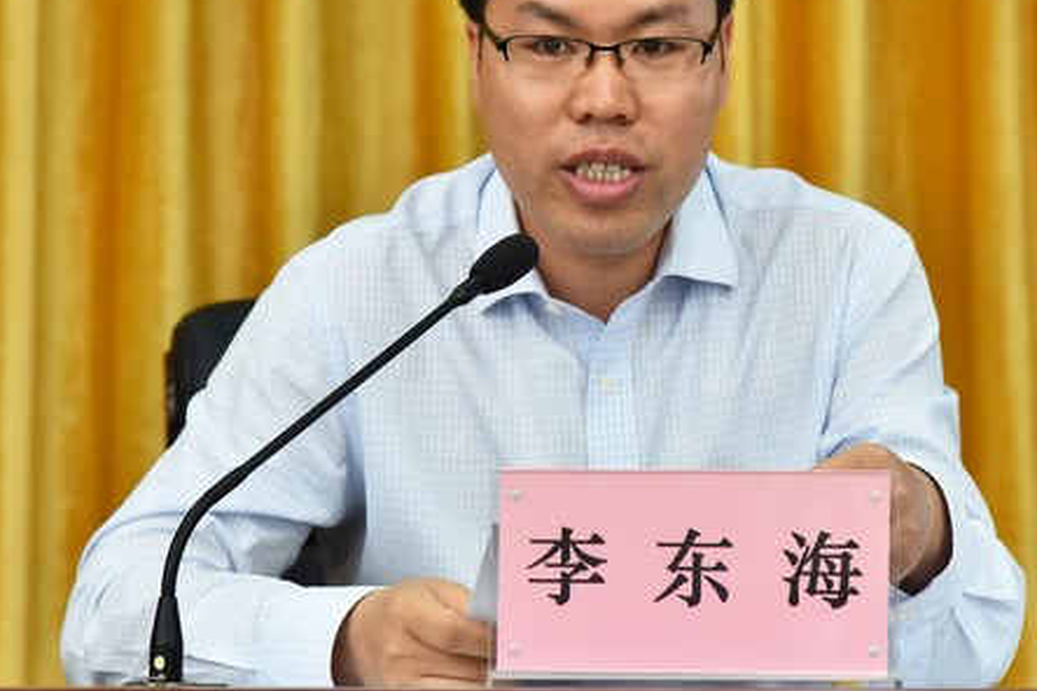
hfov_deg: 10.2
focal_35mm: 202
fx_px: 5818
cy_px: 105
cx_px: 514
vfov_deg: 6.8
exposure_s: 1/50
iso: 1000
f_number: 5.6
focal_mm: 112
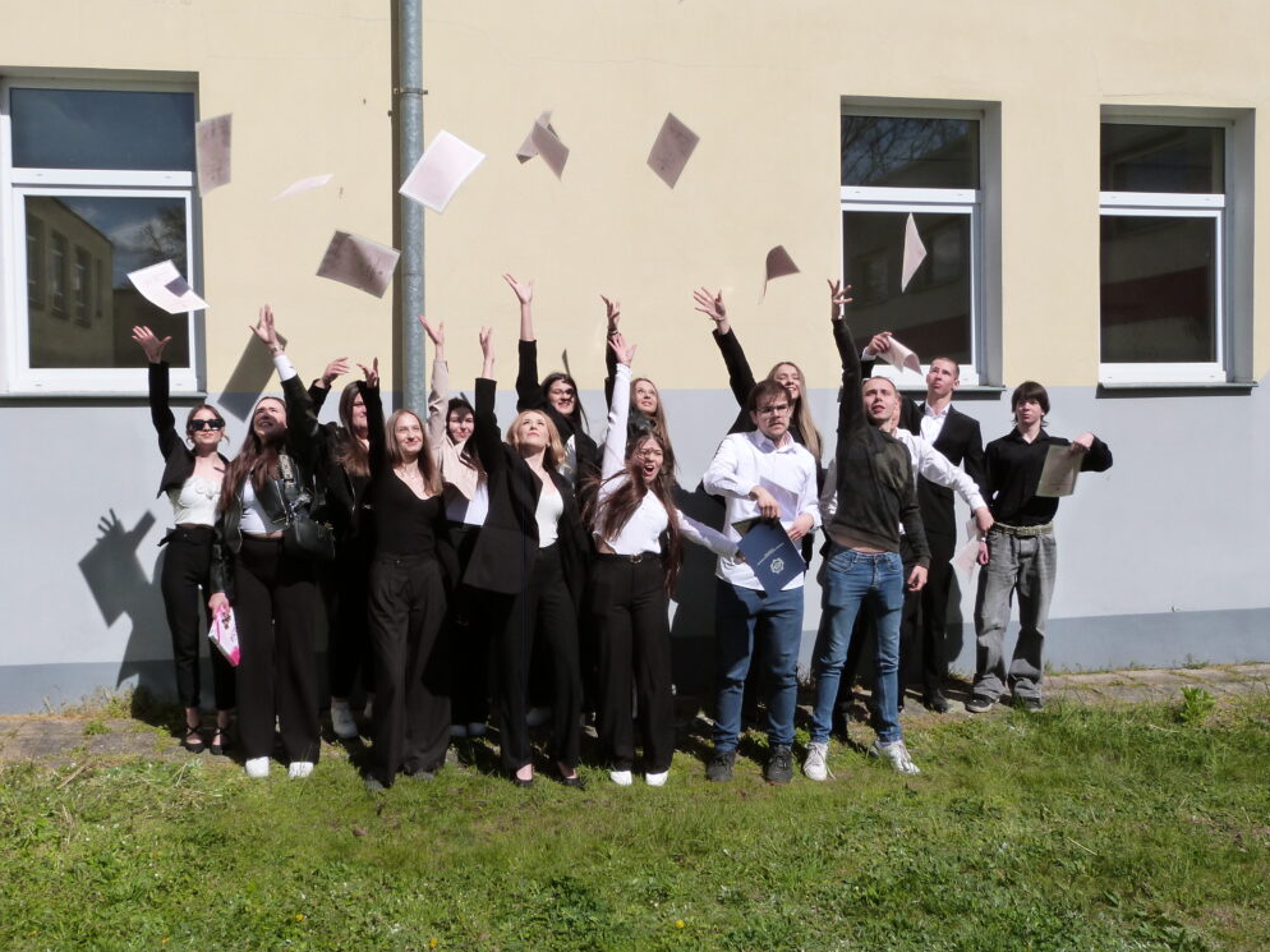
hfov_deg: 54.0
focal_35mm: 34
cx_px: 622
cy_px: 479
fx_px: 1247
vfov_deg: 41.8
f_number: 5.6
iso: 160
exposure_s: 1/800
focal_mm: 5.9
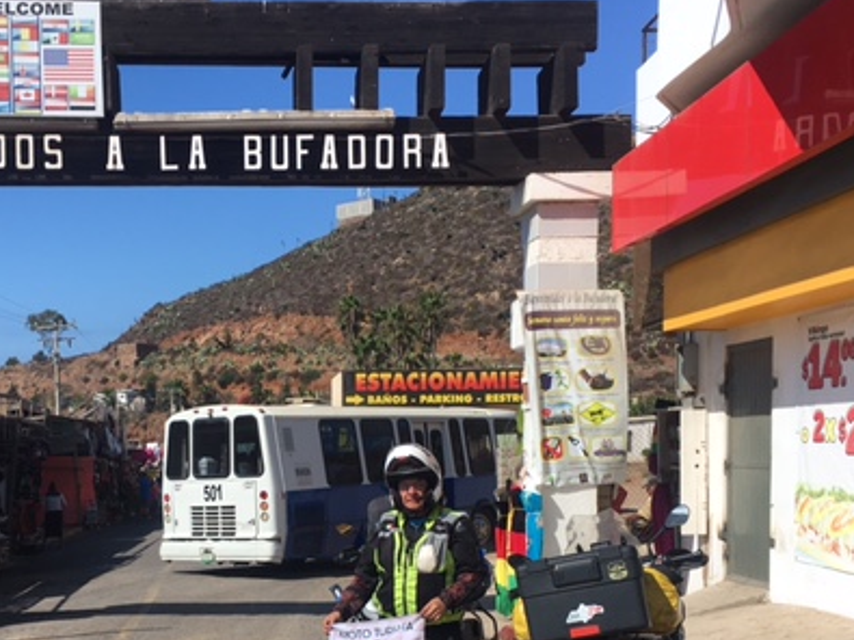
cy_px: 491
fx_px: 1159
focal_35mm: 47
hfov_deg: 39.9
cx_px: 272
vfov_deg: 30.3
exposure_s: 1/2262
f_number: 2.2
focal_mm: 4.15
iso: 25
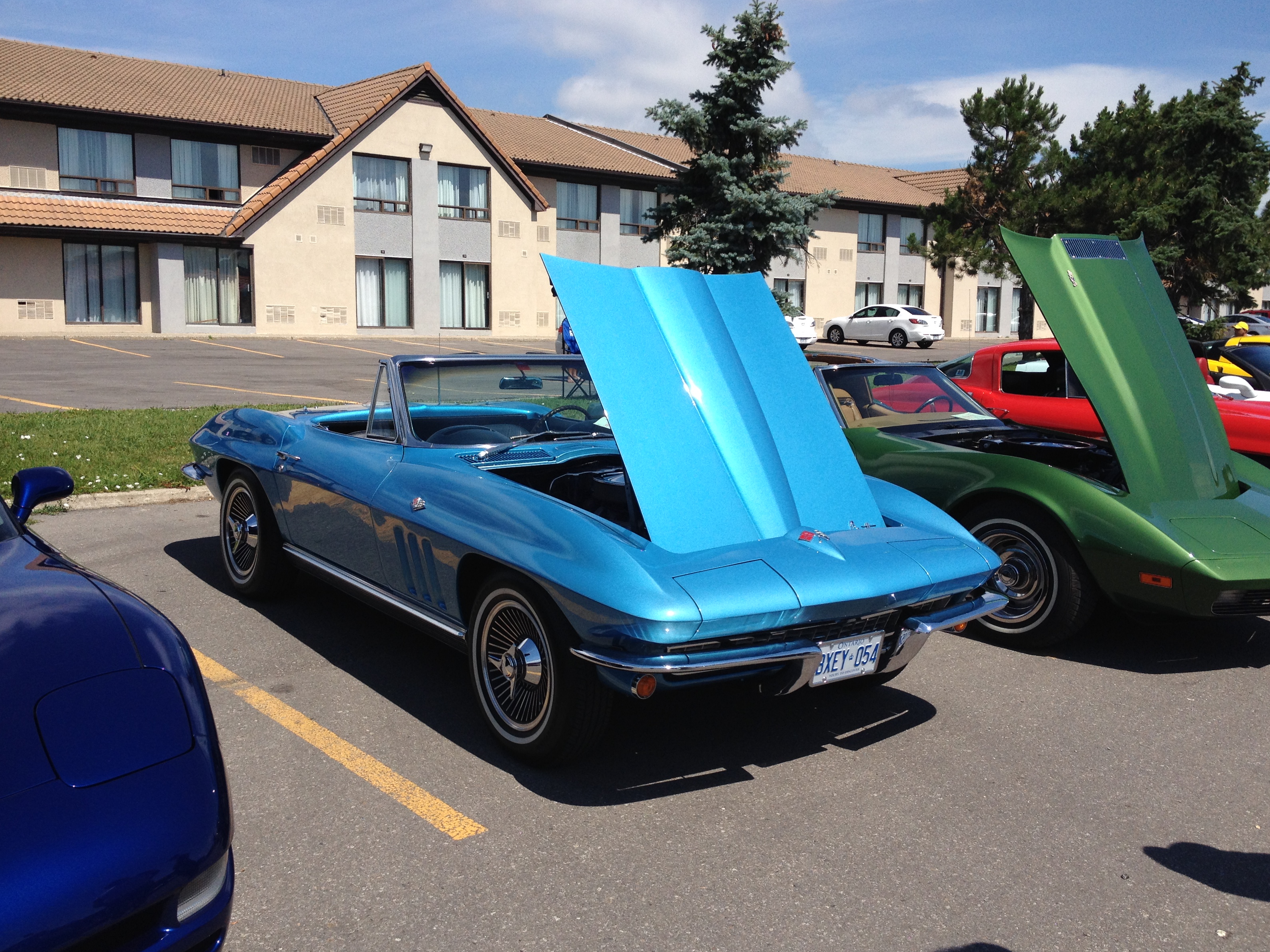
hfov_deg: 51.4
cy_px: 477
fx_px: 1321
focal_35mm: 36
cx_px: 646
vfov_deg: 39.7
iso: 50
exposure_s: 1/2513
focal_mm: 4.28
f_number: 2.4
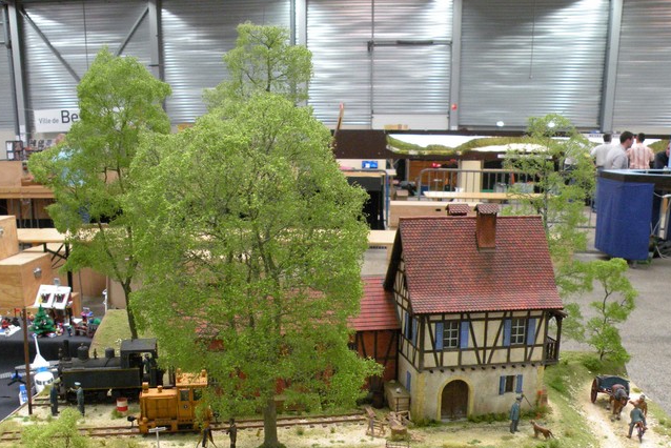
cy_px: 314
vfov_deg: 37.3
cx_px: 323
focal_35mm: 35
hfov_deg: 54.4
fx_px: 653
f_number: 2.8
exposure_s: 1/60
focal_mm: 4.7
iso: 343
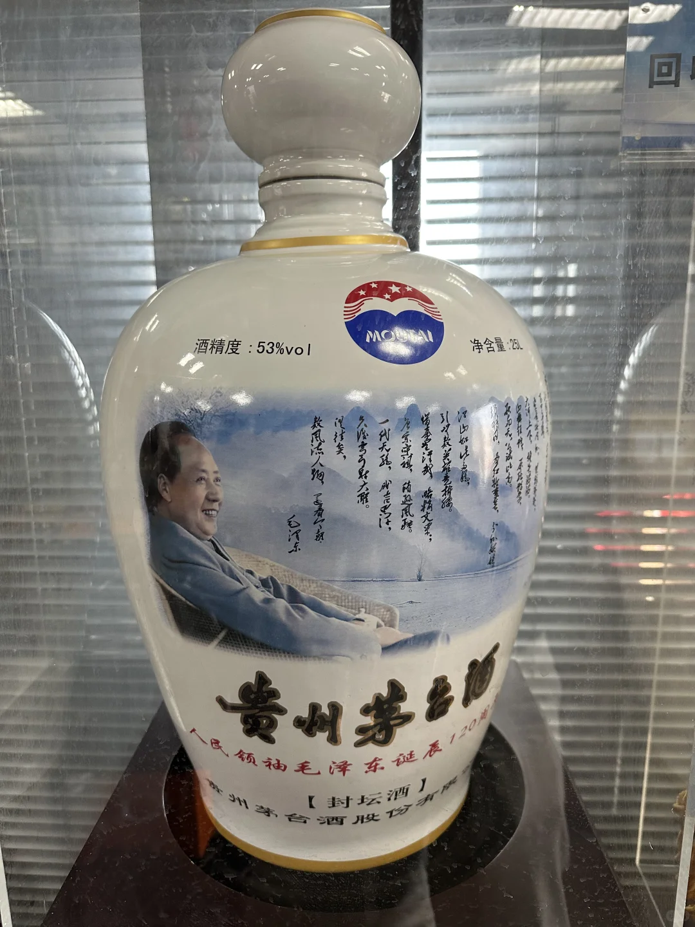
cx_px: 348
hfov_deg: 56.8
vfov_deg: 71.6
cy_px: 464
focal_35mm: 24
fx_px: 642
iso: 250
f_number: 1.78
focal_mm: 6.86
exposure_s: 1/105
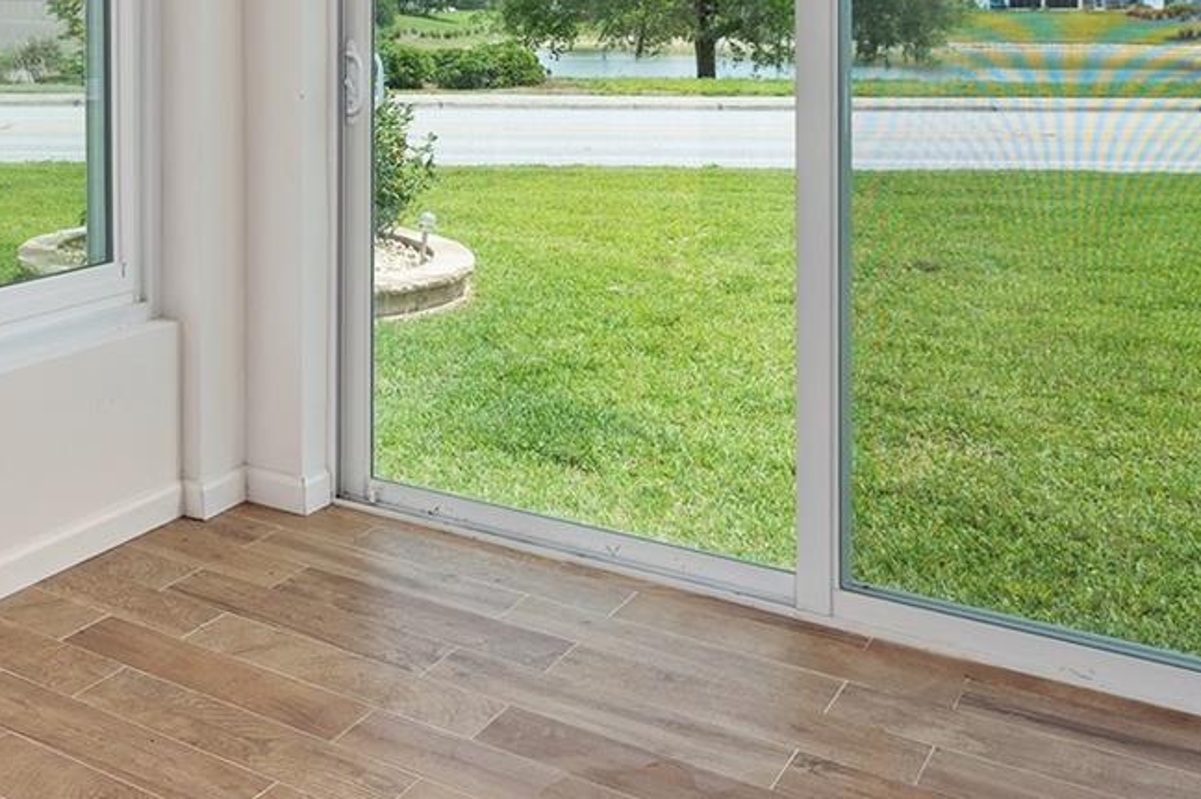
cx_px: 132
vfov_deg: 30.2
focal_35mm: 42
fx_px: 1400
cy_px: 52
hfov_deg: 42.7
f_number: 7.1
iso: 80
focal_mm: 17
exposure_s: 1/30
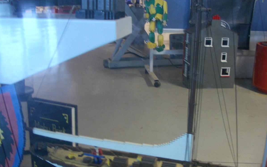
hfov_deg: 40.2
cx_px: 154
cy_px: 112
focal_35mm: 50
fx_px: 364
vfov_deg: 25.7
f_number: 2.6
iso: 100
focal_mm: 5.8
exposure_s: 1/13
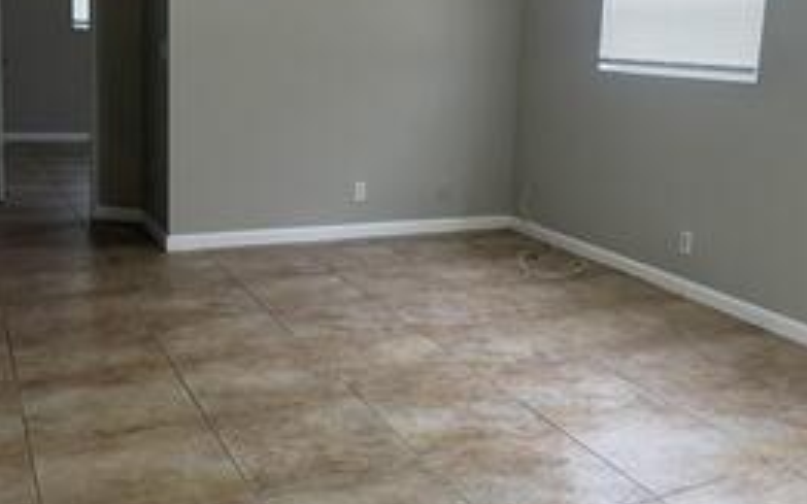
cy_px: 176
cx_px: 492
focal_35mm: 39
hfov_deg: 50.0
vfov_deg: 32.5
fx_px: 858
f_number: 1.78
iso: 200
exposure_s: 1/120
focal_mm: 6.76
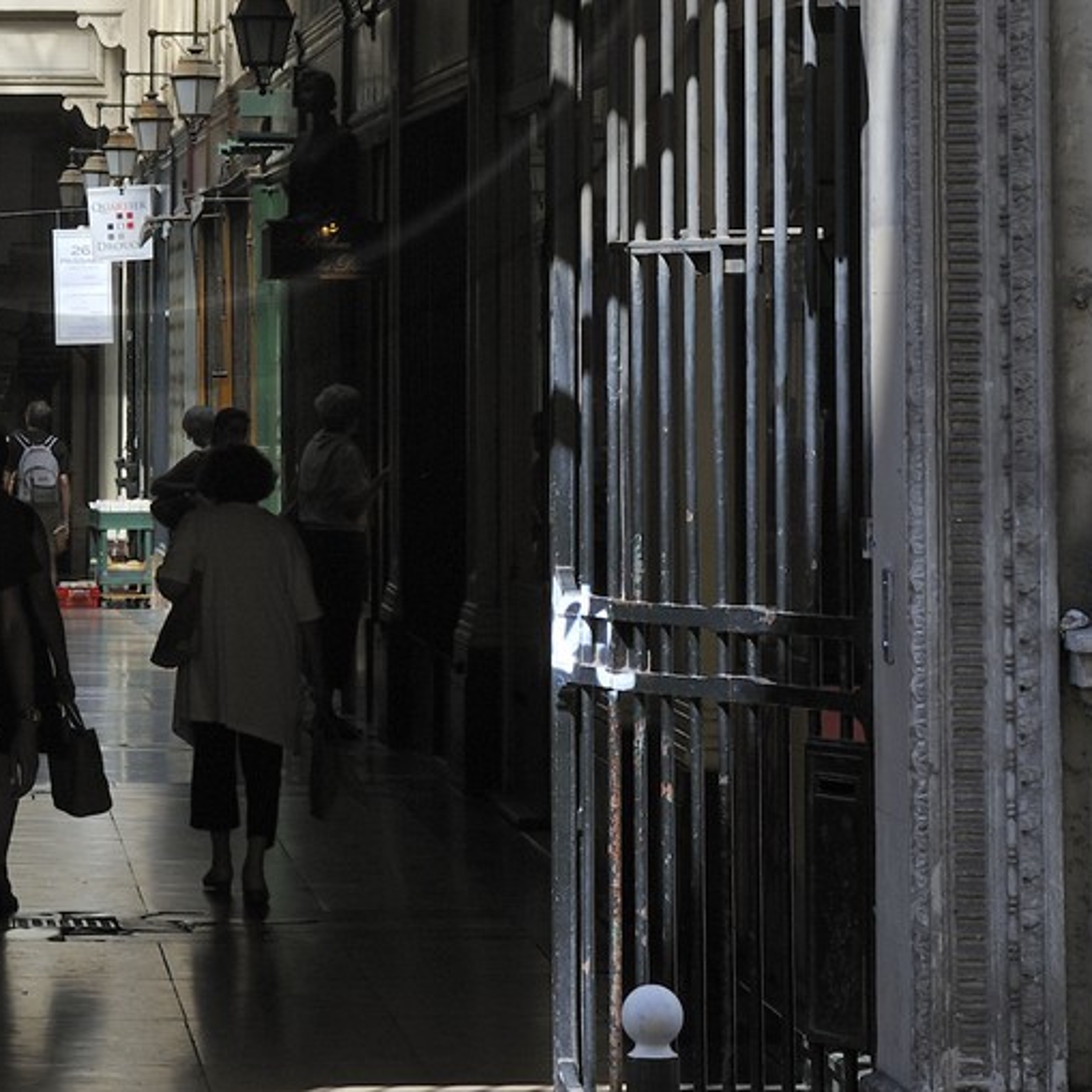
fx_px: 6674
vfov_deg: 9.2
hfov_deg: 9.3
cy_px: -275
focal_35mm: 187
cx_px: 99
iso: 200
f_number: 11
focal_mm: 70
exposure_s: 1/160
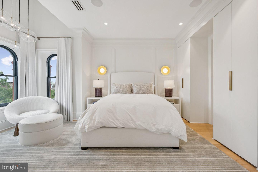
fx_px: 100
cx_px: 129
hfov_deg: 104.3
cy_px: 86
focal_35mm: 14
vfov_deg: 81.2
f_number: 7.1
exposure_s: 1/100
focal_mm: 14
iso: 400
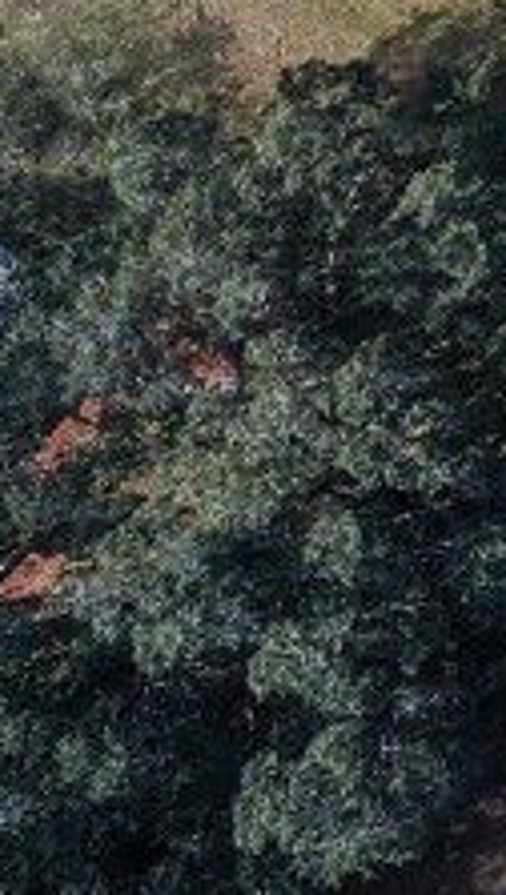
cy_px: -369
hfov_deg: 8.1
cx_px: 1944
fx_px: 2377
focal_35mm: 100
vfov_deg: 19.2
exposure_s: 1/160
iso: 100
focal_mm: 3.61
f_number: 2.8
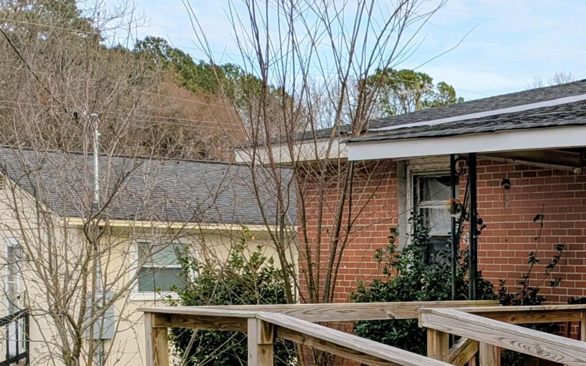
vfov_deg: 18.3
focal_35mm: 70
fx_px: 1118
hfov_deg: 25.1
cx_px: 777
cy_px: 328
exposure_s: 1/462
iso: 47
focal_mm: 6.81
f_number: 1.85
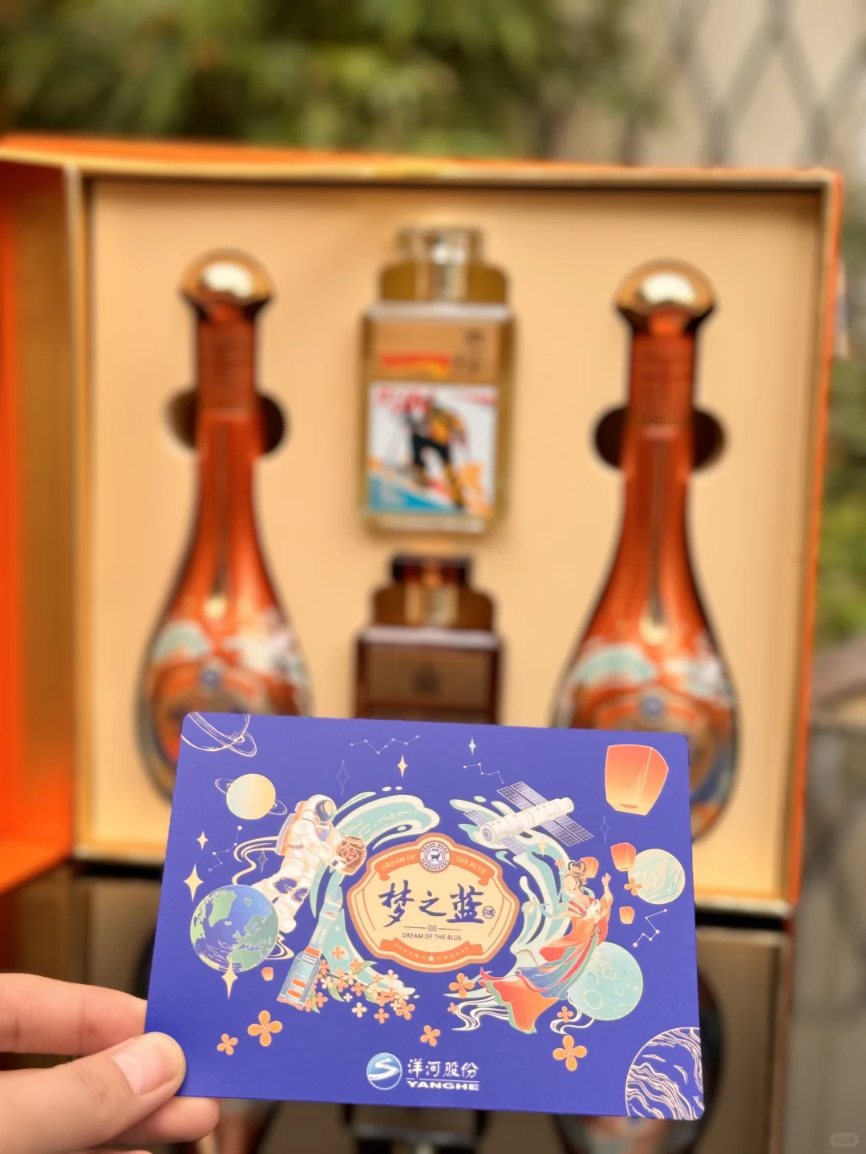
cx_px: 433
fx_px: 1601
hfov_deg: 30.3
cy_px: 577
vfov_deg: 39.7
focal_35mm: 48
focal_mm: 6.76
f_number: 1.78
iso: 64
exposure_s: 1/454
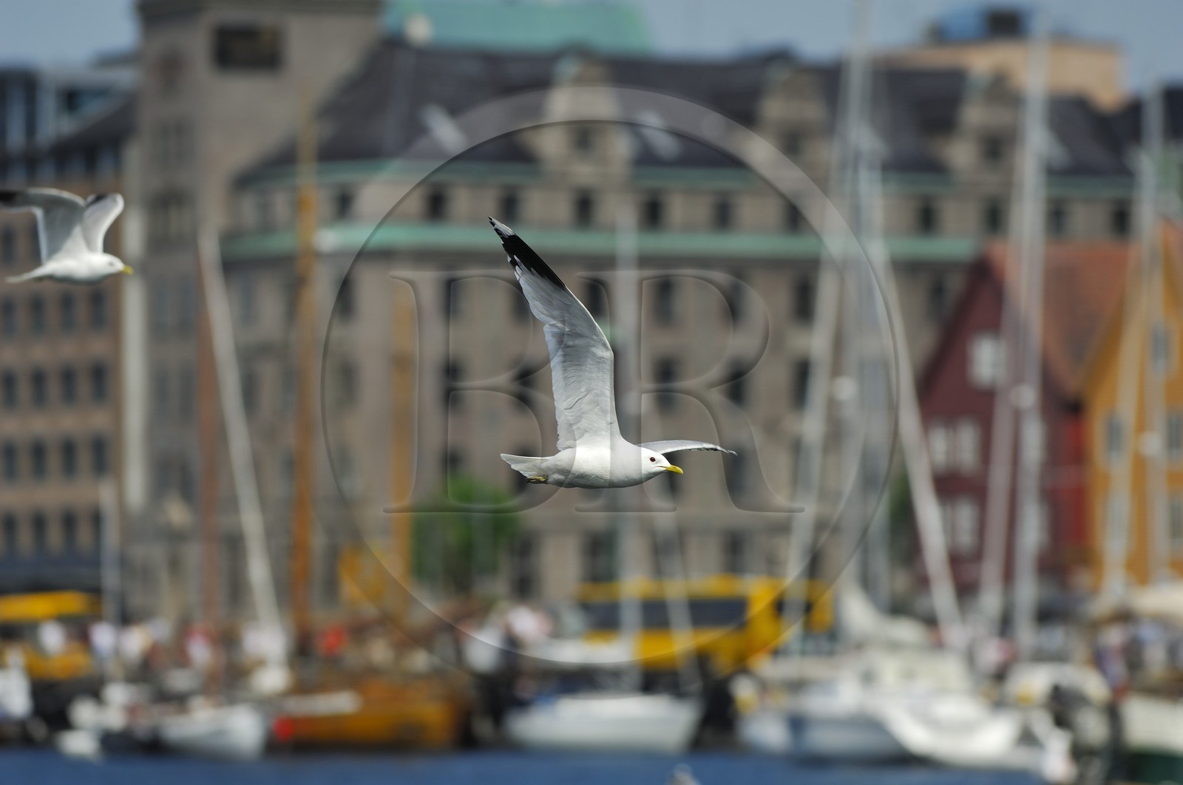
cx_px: 592
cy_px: 392
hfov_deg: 6.9
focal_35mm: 300
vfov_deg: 4.6
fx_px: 9844
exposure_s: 1/1250
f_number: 4
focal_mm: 200
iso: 100
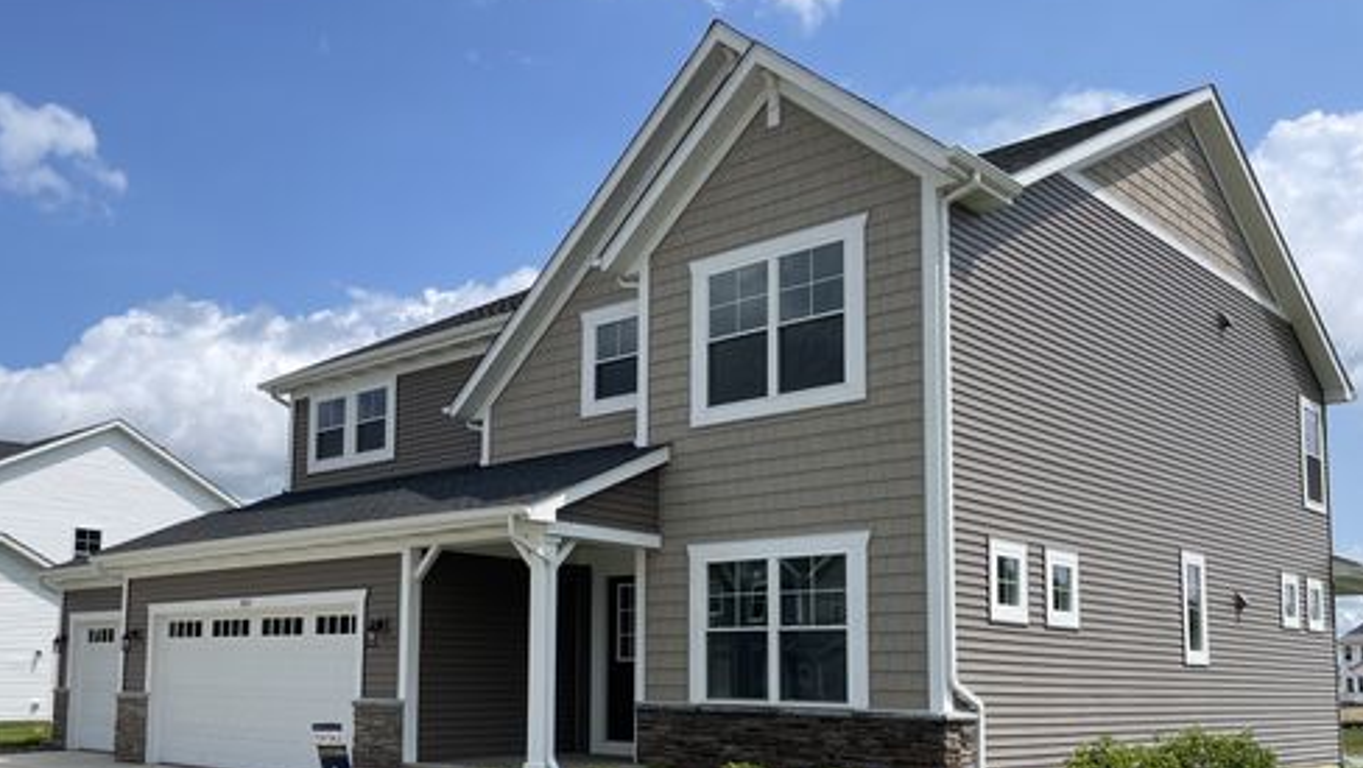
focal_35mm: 29
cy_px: 437
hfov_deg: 66.0
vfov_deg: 40.1
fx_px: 1049
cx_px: 693
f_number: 1.6
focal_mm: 5.1
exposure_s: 1/4525
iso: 32
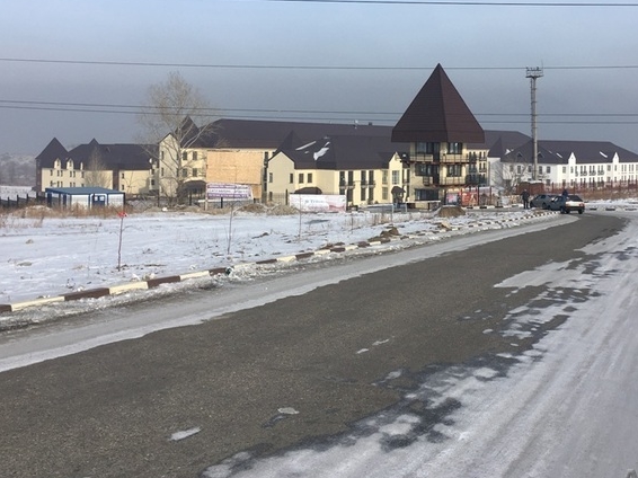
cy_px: 160
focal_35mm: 41
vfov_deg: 34.8
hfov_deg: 45.6
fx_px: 755
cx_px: 374
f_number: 2.2
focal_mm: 4.15
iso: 25
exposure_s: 1/1709
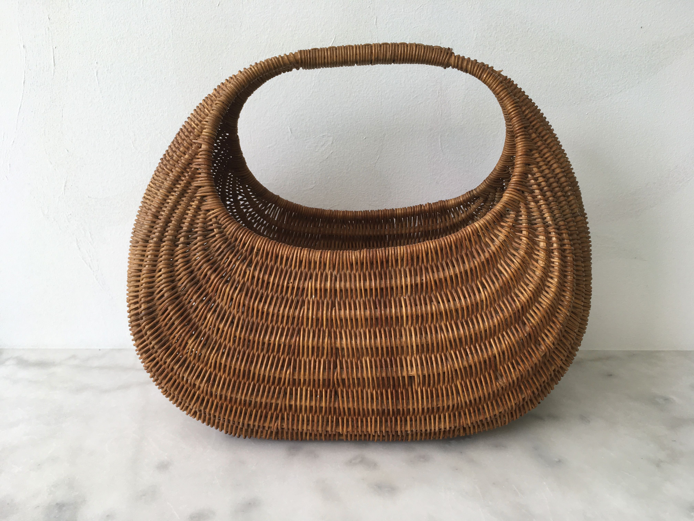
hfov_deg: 61.7
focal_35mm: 29
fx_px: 581
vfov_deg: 48.2
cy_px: 260
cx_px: 347
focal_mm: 4.15
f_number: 2.2
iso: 25
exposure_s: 1/100
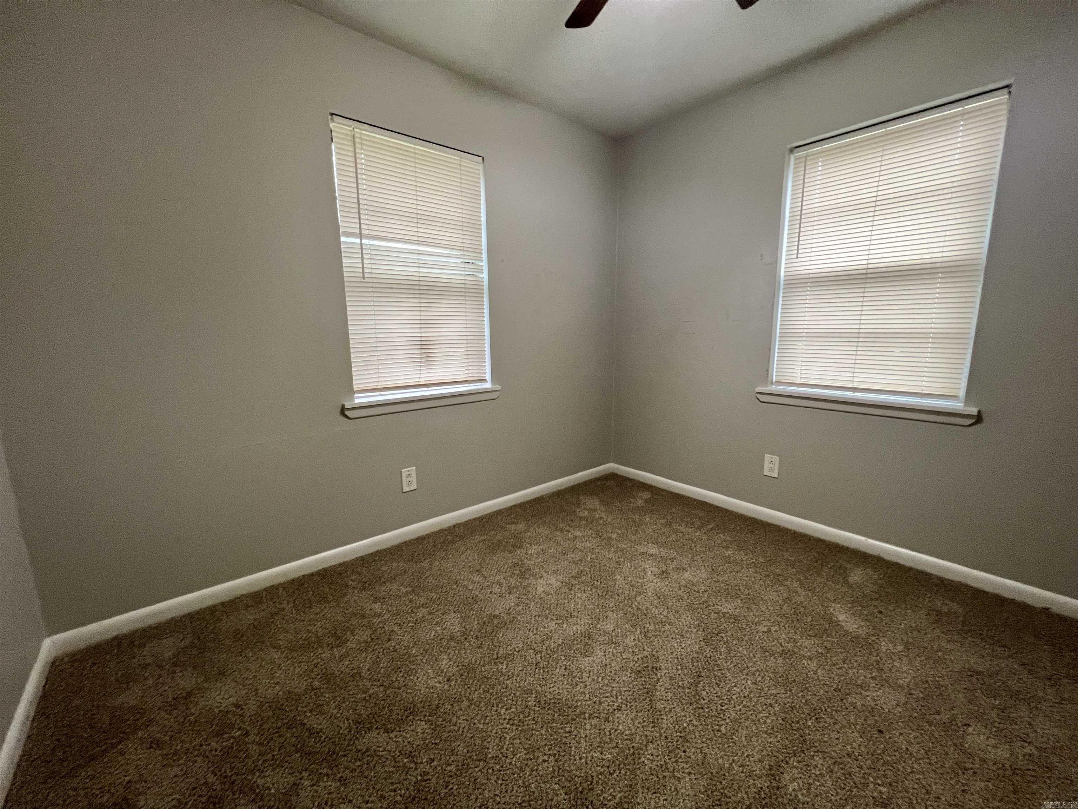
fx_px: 405
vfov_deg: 89.9
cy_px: 404
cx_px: 539
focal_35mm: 13
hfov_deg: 106.2
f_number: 1.8
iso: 250
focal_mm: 1.57
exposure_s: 1/60
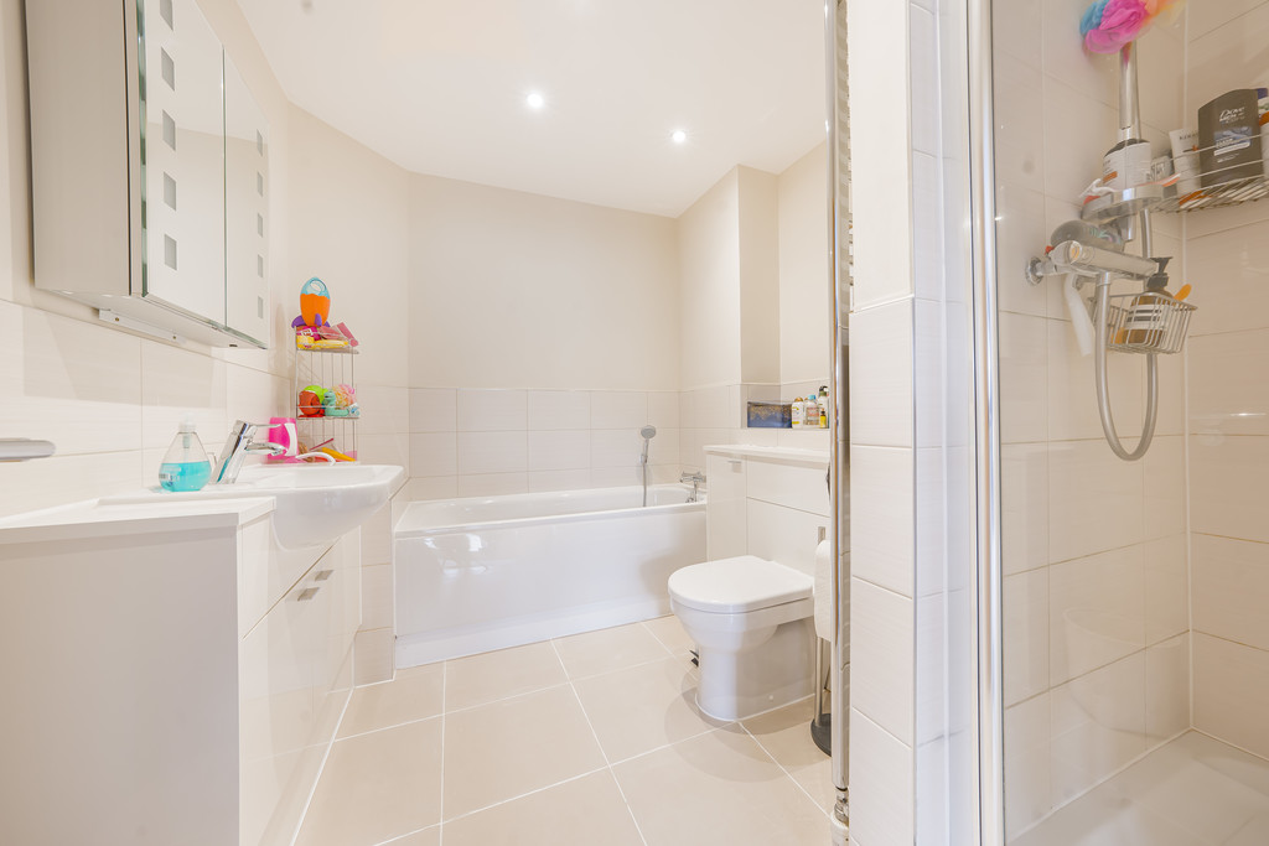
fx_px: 423
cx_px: 634
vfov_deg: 90.0
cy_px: 423
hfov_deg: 112.6
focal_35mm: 12
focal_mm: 12
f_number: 9
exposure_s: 1/1.67
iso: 320
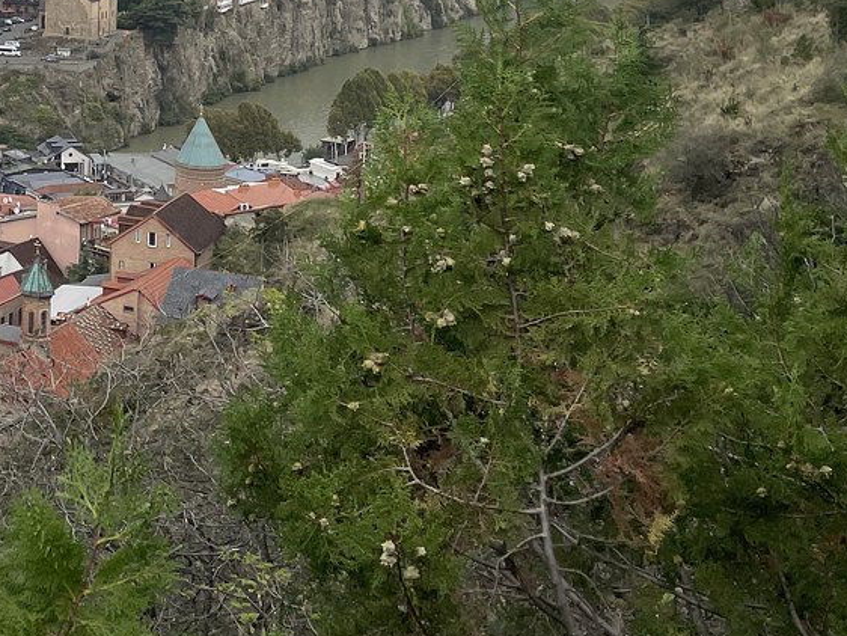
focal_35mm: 74
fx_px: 1811
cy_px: -249
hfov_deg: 24.6
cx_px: -75
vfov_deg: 18.2
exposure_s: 1/1715
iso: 32
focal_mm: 4.2
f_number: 1.6
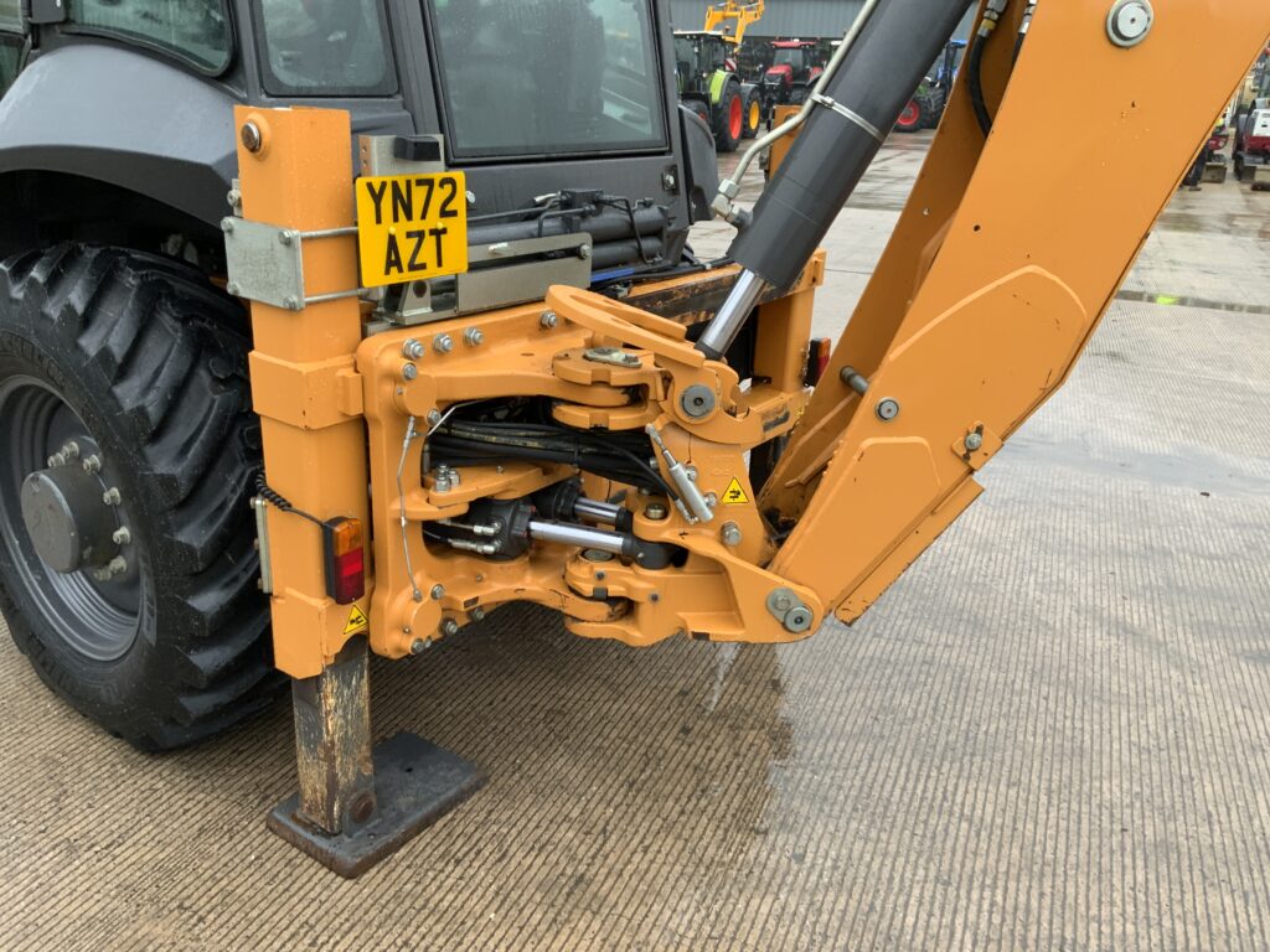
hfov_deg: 61.7
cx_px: 635
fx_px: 1064
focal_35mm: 29
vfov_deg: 48.2
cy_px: 476
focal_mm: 3
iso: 50
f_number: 1.8
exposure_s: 1/122
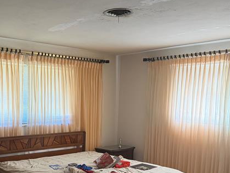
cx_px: 61
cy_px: 142
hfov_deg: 40.2
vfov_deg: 30.6
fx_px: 306
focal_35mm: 46
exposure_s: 1/60
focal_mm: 6.76
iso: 500
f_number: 1.78
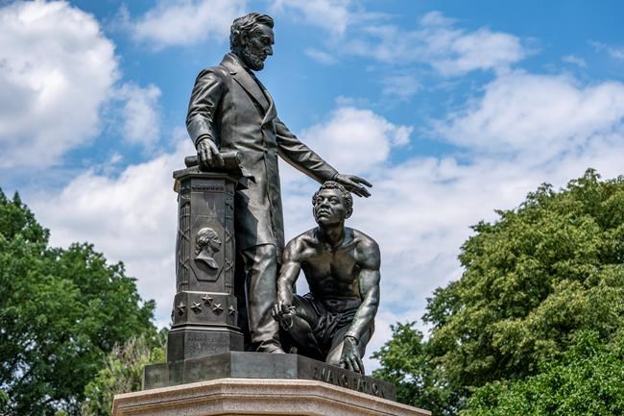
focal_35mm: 70
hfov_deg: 28.9
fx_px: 1213
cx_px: 312
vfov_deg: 19.4
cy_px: 208
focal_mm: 70
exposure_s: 1/1000
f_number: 4
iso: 100
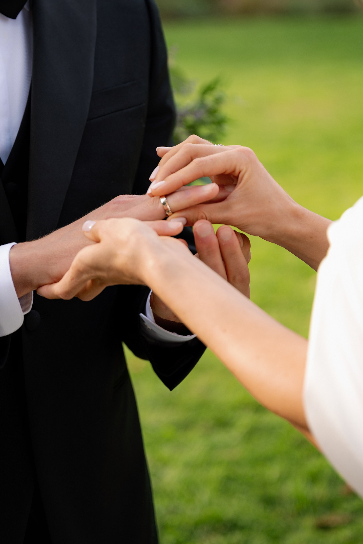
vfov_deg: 18.2
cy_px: 186
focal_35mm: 112
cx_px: 145
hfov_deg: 12.2
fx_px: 1694
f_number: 2.8
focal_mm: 70
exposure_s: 1/200
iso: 50
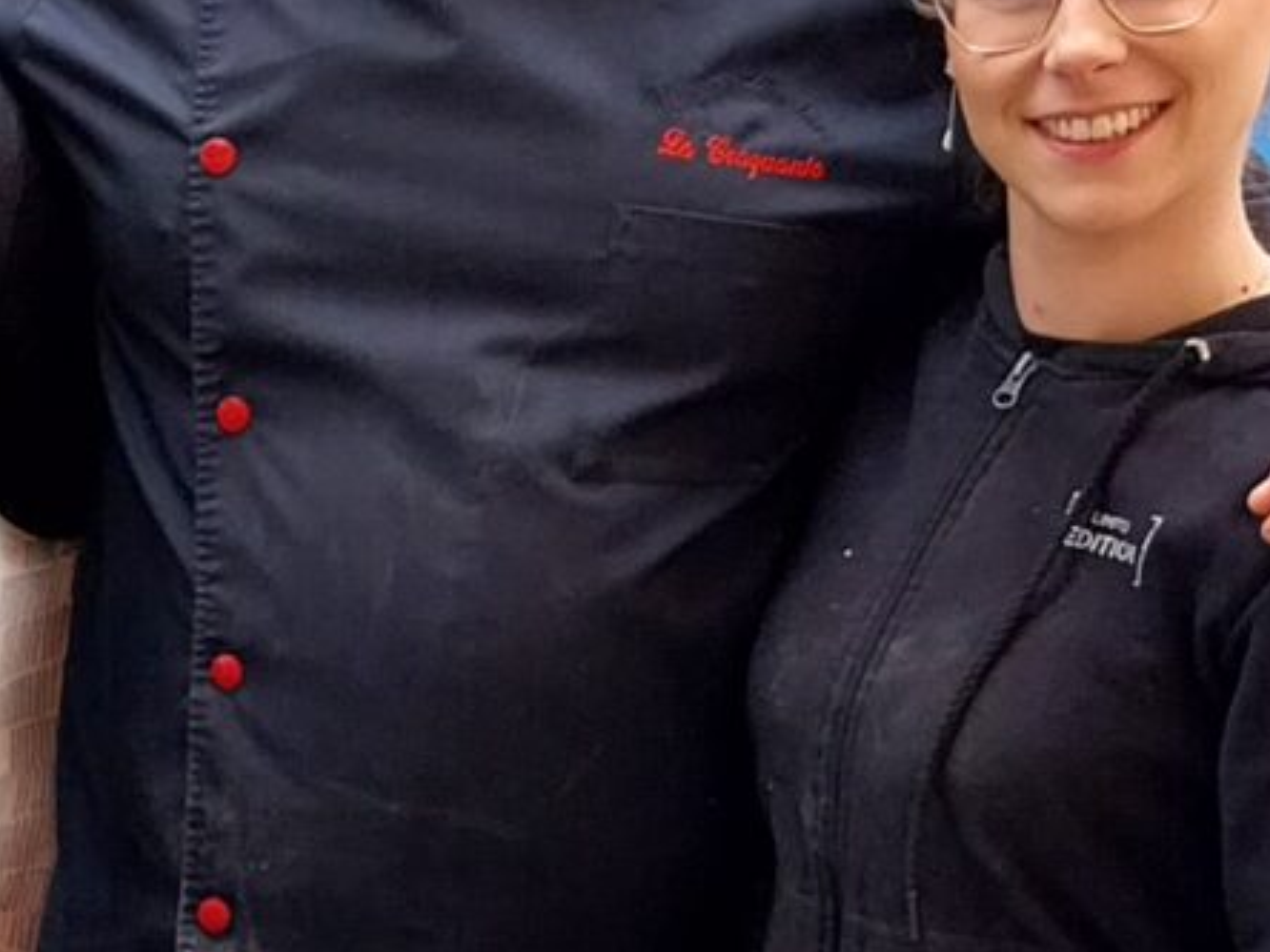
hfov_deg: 12.9
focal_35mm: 150
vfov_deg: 9.8
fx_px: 5503
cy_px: 1095
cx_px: -235
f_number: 1.8
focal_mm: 4
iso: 25
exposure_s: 1/102
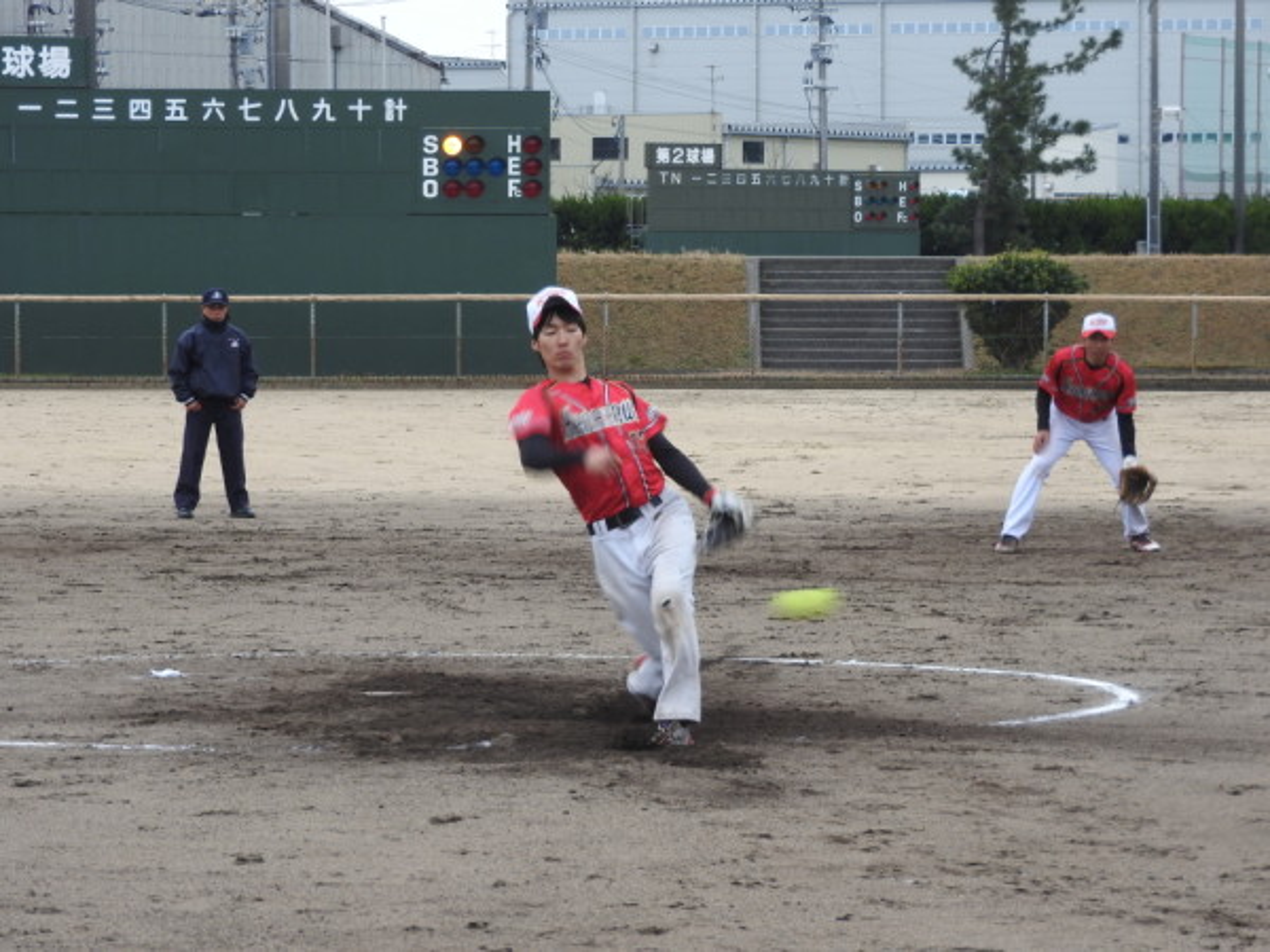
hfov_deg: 13.2
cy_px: 476
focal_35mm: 150
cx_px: 635
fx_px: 5503
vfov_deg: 9.9
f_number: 5.2
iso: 100
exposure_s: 1/60
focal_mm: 26.9
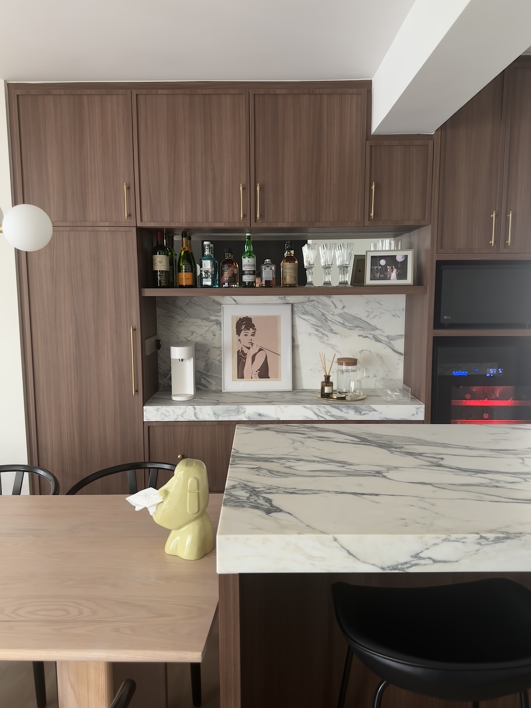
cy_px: 354
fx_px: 491
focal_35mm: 24
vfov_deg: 71.6
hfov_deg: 56.8
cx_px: 266
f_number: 1.78
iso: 640
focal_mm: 6.86
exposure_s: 1/60
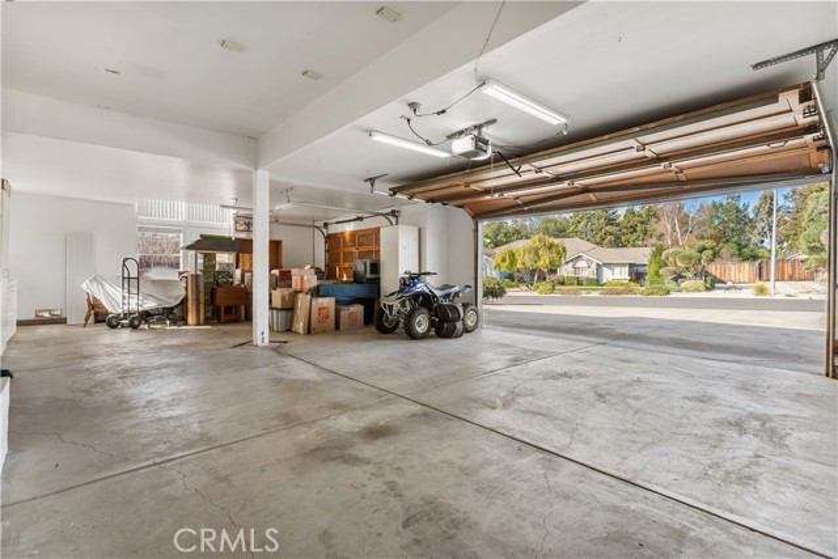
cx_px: 419
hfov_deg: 93.3
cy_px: 280
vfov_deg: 70.5
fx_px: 396
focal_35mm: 17
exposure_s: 1/6
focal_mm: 17
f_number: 9
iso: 100
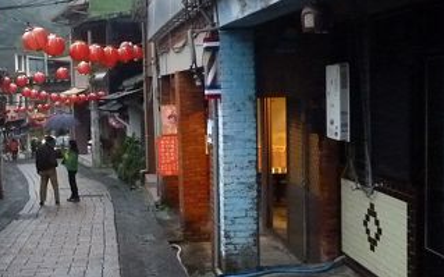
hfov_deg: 35.8
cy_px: 127
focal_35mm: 54
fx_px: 653
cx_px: 63
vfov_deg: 23.9
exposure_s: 1/15
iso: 800
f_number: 2.8
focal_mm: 4.5
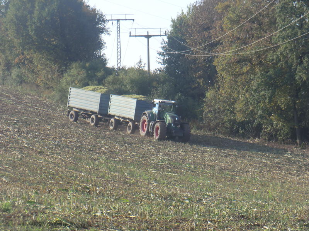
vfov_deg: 7.5
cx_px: 154
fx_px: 1776
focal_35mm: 199
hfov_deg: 9.9
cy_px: 116
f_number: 5.2
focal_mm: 35.7
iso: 64
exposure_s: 1/200
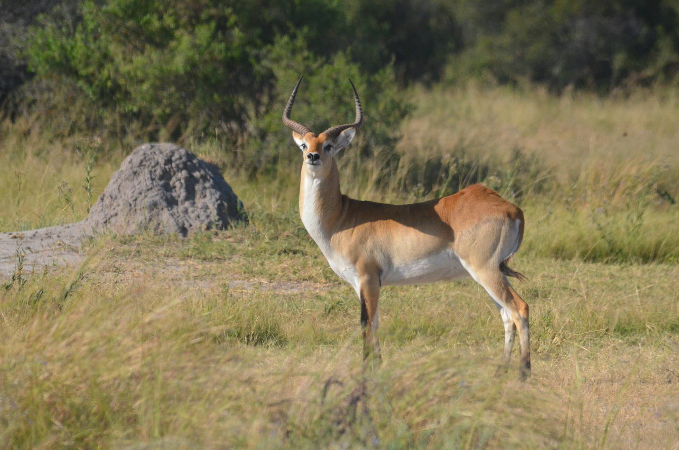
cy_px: 225
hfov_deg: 2.8
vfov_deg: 1.8
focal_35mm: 750
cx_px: 340
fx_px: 14118
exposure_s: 1/5000
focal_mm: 500
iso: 2500
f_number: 9
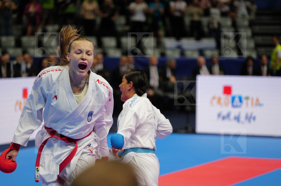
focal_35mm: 132
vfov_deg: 10.4
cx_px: 140
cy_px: 93
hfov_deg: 15.6
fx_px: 1029
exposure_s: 1/1000
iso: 1250
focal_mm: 132
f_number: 2.8
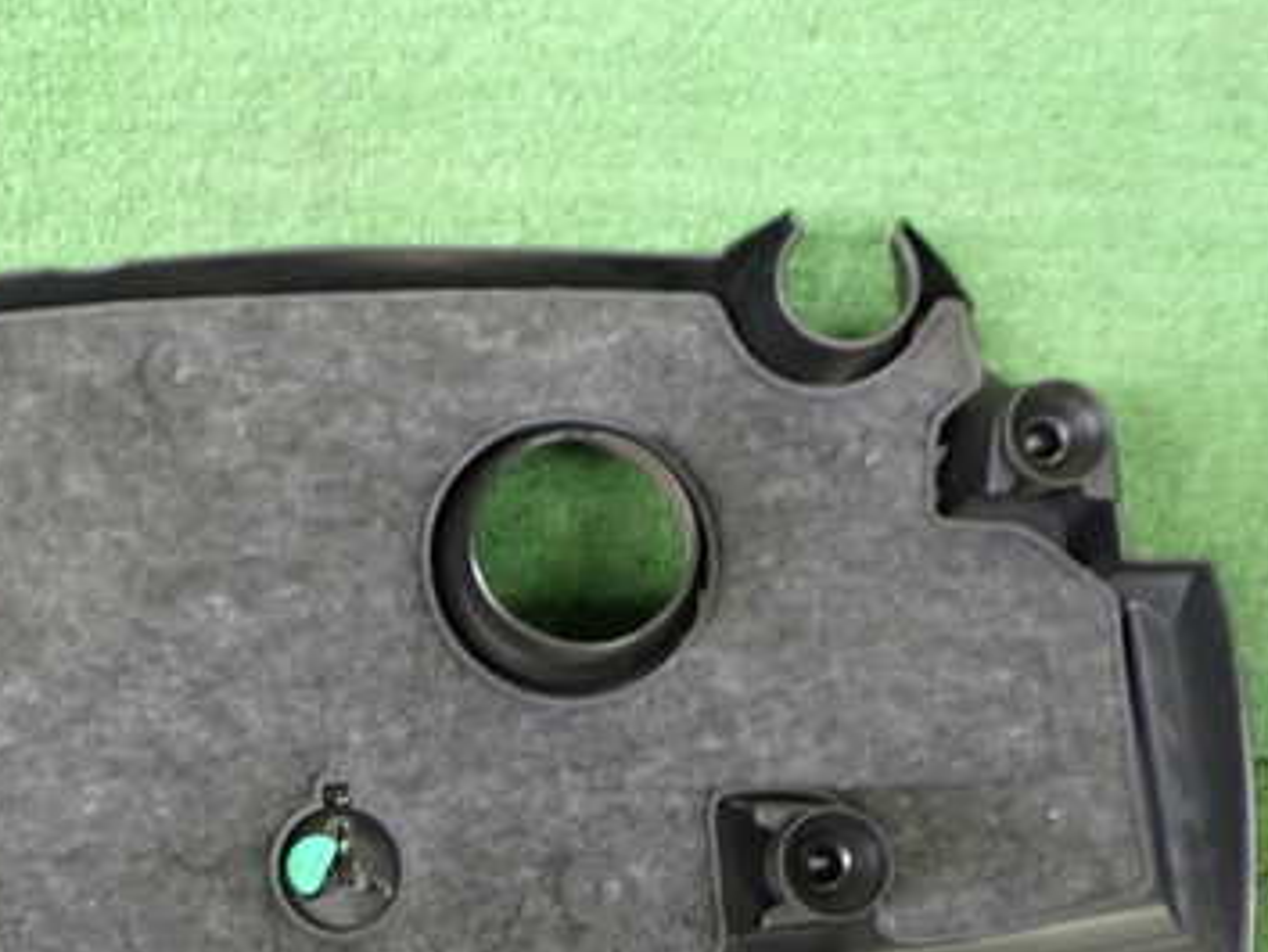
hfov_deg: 36.7
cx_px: 334
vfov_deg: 28.5
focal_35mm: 51
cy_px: 593
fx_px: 1869
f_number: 2.3
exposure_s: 1/30
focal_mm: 5.4
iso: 320
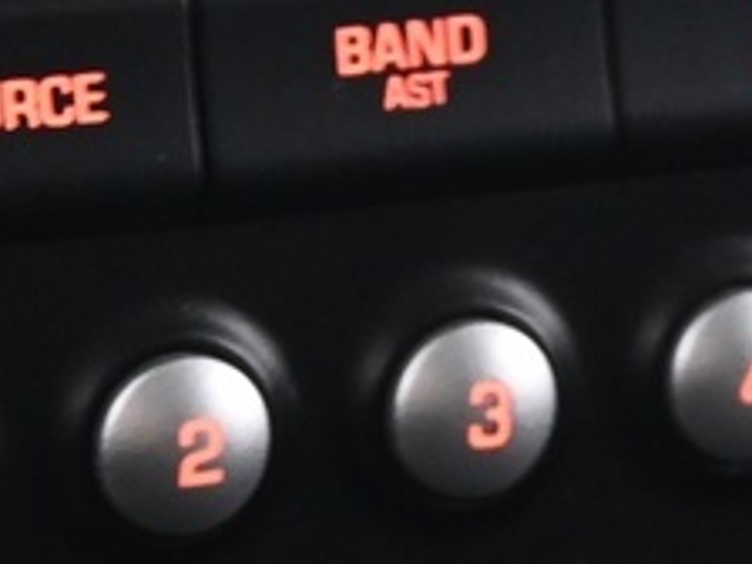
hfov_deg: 6.3
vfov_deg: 4.7
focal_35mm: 313
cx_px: 658
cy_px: 299
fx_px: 6800
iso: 1600
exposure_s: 1/6
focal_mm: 30
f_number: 4.8
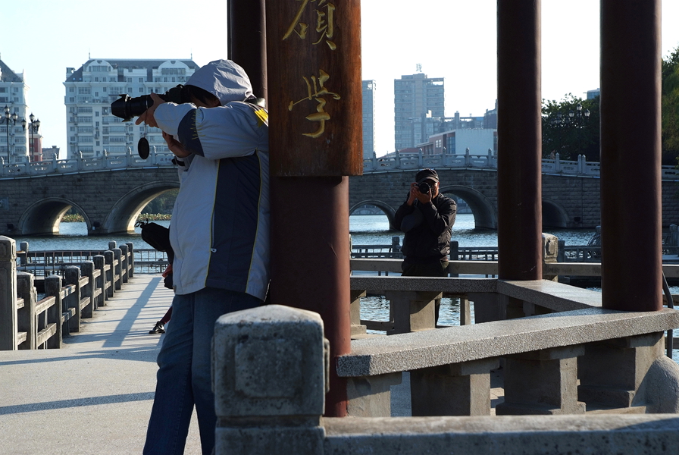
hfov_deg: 41.1
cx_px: 340
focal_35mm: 48
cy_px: 228
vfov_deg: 28.2
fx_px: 907
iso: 200
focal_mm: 32
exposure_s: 1/285
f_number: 9
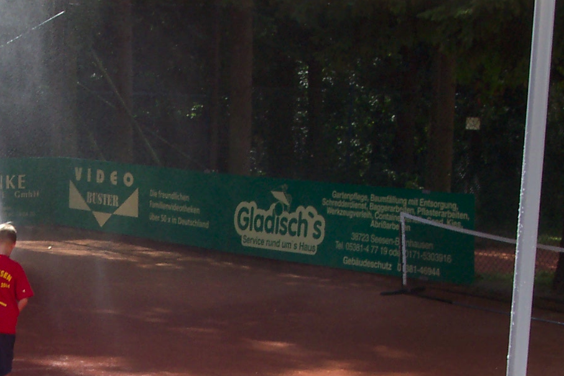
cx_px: 45
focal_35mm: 125
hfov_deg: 16.2
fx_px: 1959
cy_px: 291
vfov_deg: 10.9
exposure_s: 1/350
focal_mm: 13.3
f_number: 6.7
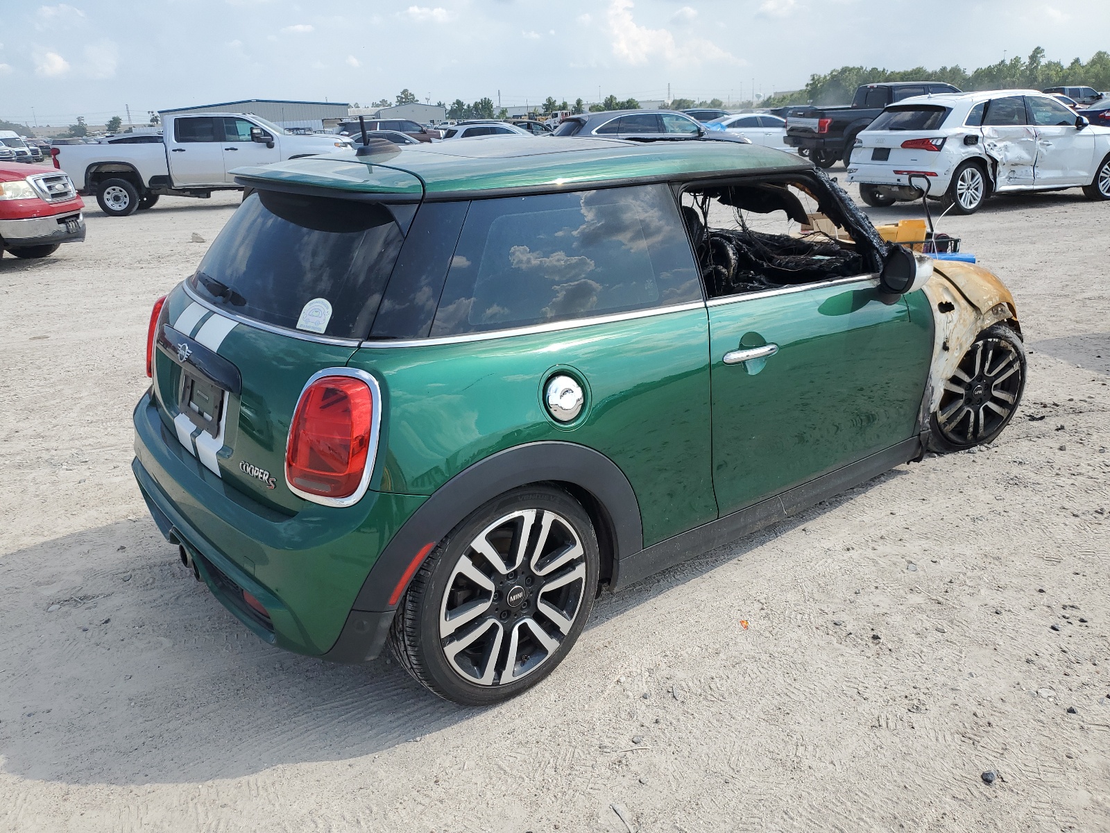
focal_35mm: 26
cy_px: 416
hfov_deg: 67.3
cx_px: 555
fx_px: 834
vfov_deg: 53.1
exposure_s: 1/2500
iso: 50
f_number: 1.5
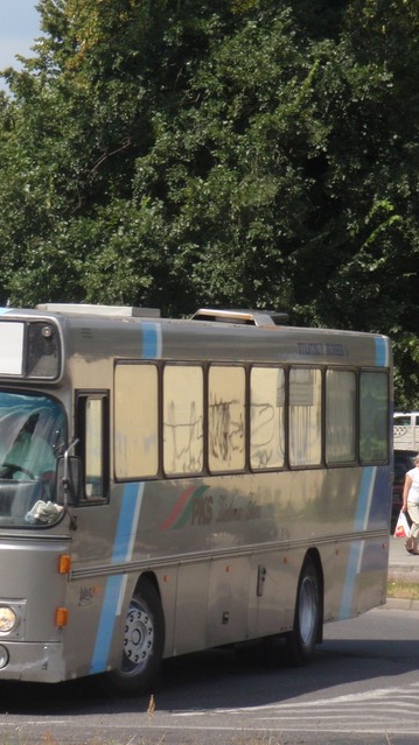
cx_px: 104
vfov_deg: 9.6
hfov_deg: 5.4
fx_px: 4428
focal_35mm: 224
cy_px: 391
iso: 160
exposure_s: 1/500
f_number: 5.6
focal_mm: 26.2
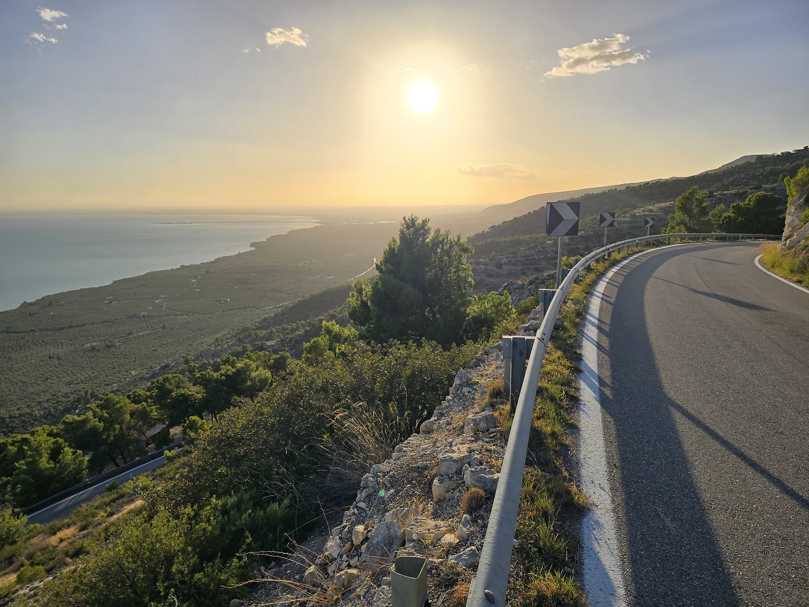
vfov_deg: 58.9
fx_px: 538
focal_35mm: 23
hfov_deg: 73.9
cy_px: 304
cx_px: 404
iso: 12
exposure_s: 1/2537
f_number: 1.7
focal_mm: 6.3
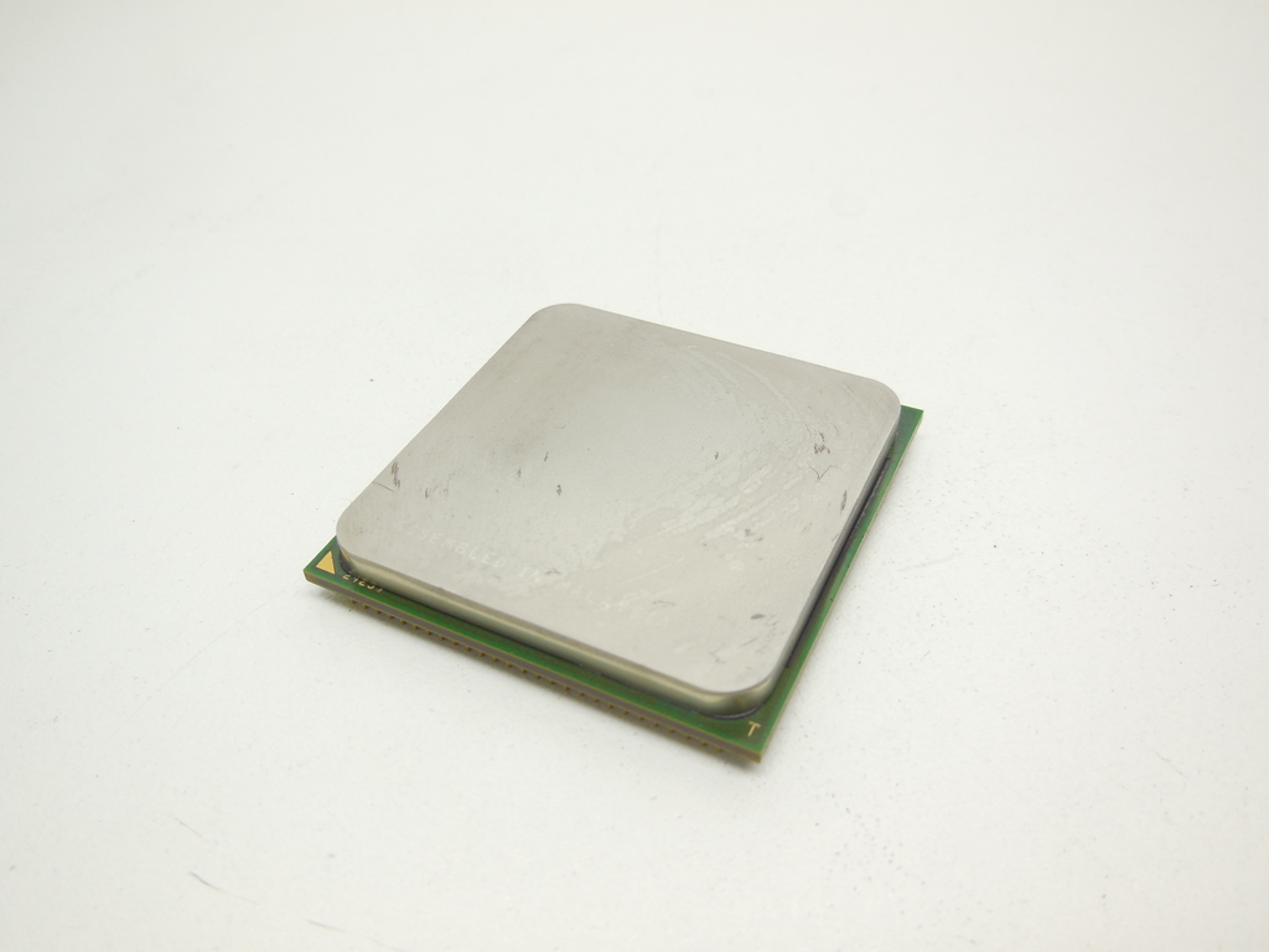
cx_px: 634
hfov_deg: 60.0
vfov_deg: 46.8
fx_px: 1100
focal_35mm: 30
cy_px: 476
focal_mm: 5.3
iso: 125
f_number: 3.2
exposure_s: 1/125
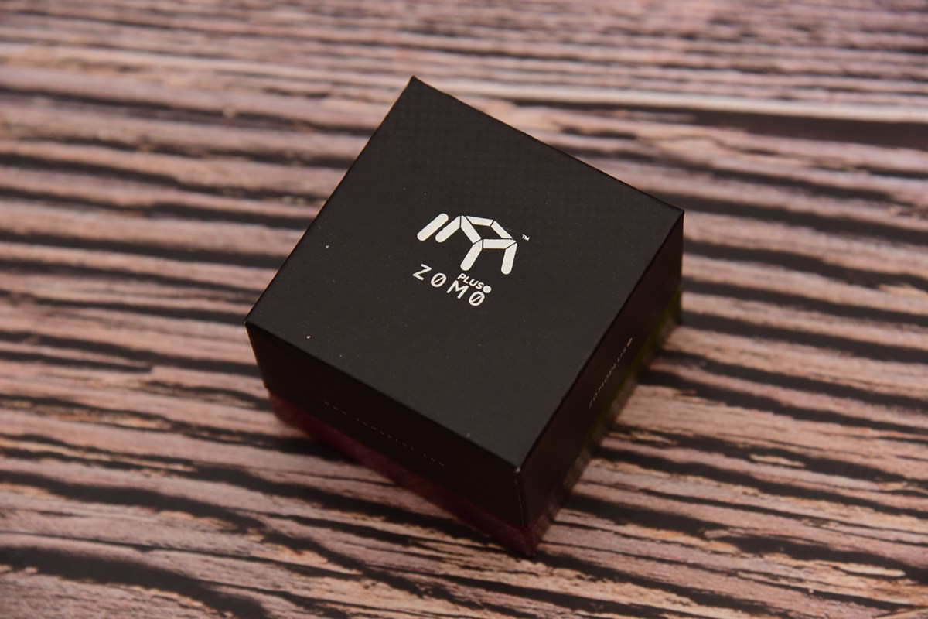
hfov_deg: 17.1
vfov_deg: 11.4
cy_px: 310
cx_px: 464
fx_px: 3093
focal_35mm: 120
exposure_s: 1/60
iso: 1600
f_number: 5.6
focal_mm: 120
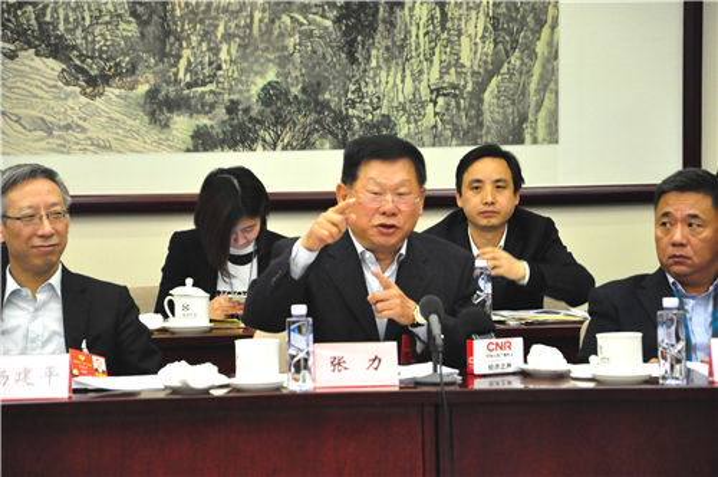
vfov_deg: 8.7
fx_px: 3137
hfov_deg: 13.1
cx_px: 359
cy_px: 238
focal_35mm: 158
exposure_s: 1/100
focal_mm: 105
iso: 3200
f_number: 5.6
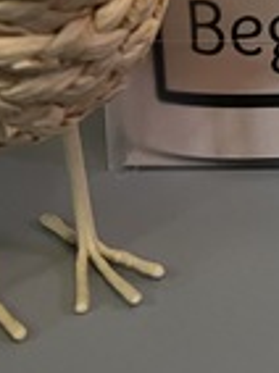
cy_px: -305
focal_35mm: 110
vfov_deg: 15.4
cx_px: 361
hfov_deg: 13.0
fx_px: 1186
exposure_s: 1/60
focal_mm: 5.7
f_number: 1.5
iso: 320
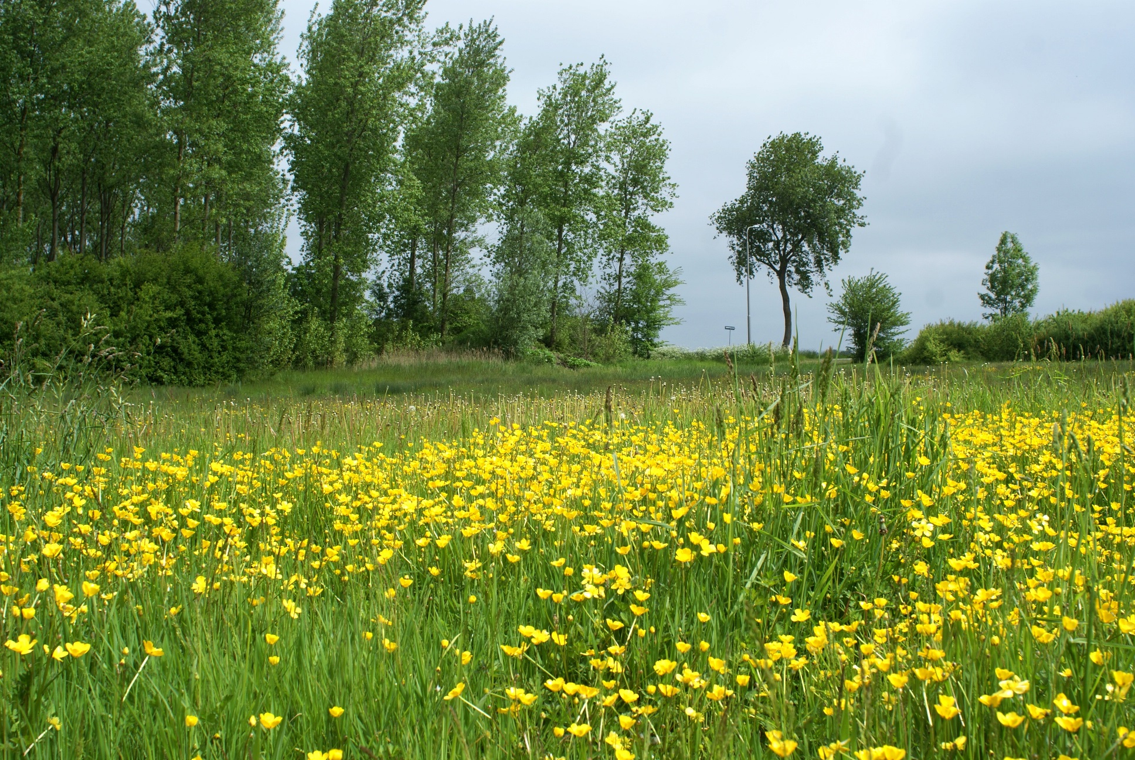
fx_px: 1326
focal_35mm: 42
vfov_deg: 32.0
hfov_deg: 46.3
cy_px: 380
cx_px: 568
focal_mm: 28
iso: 100
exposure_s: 1/160
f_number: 8
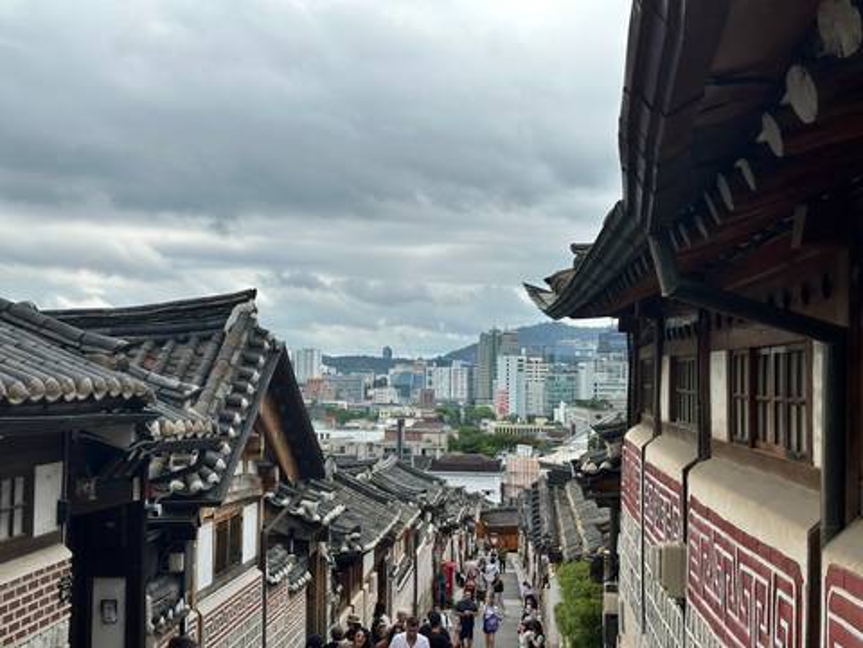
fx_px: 1197
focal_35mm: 48
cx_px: 432
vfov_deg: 30.3
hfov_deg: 39.7
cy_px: 324
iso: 64
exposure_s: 1/4785
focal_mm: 6.86
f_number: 1.78
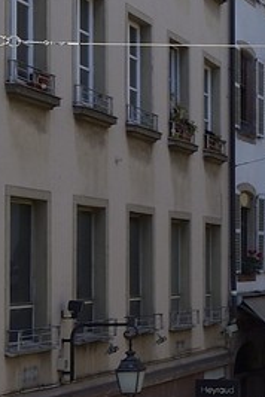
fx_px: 994
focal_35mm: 90
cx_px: 688
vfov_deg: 21.3
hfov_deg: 11.6
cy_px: -57
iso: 100
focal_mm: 15
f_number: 6.3
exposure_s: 1/250
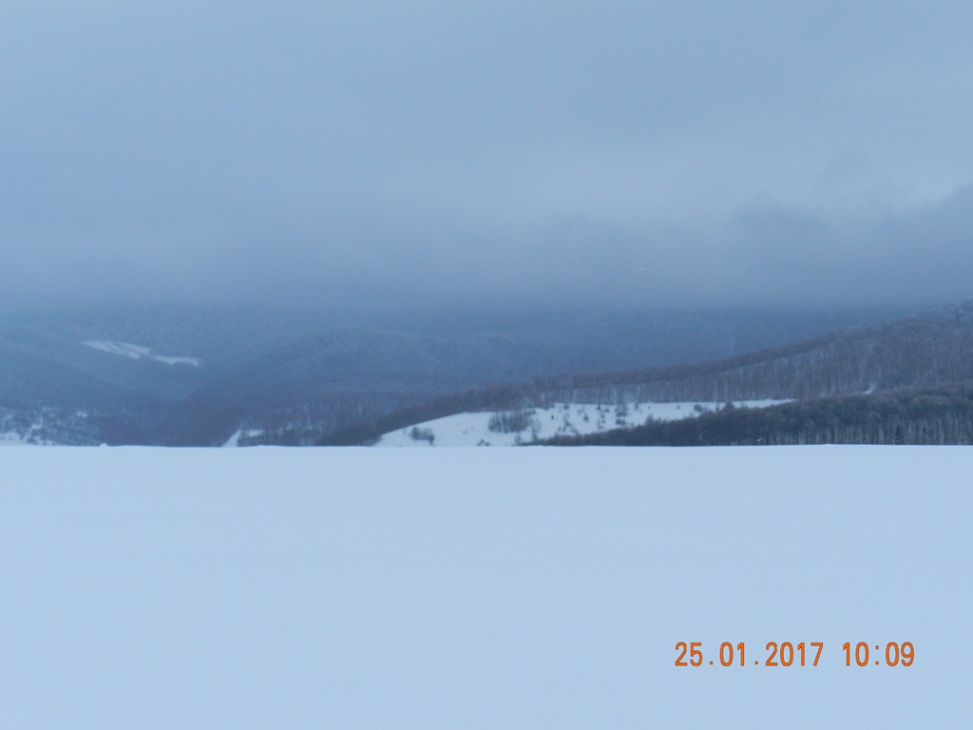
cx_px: 486
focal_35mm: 46
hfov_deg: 41.2
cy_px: 365
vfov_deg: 31.5
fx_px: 1293
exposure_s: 1/1000
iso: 160
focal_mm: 8.1
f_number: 4.2
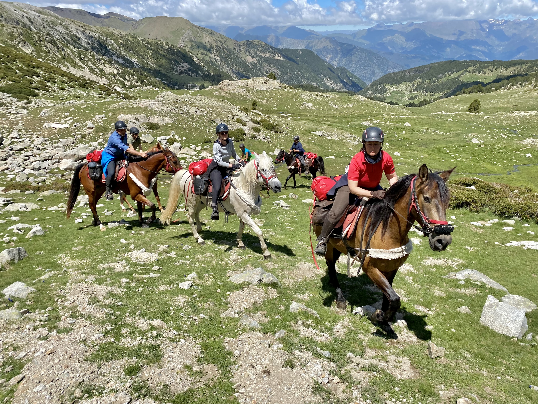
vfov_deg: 53.1
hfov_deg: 67.3
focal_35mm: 26
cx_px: 269
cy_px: 202
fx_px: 404
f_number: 1.8
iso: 32
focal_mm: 4.25
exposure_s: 1/2755
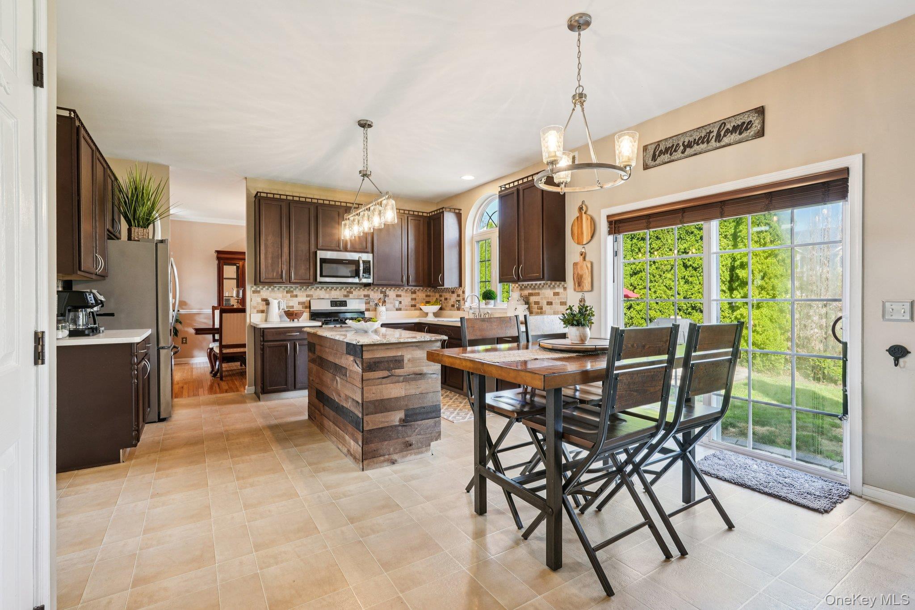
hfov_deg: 95.0
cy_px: 305
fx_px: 419
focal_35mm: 16
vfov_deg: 72.0
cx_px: 458
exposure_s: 1/15
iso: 400
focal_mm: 16.5
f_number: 9
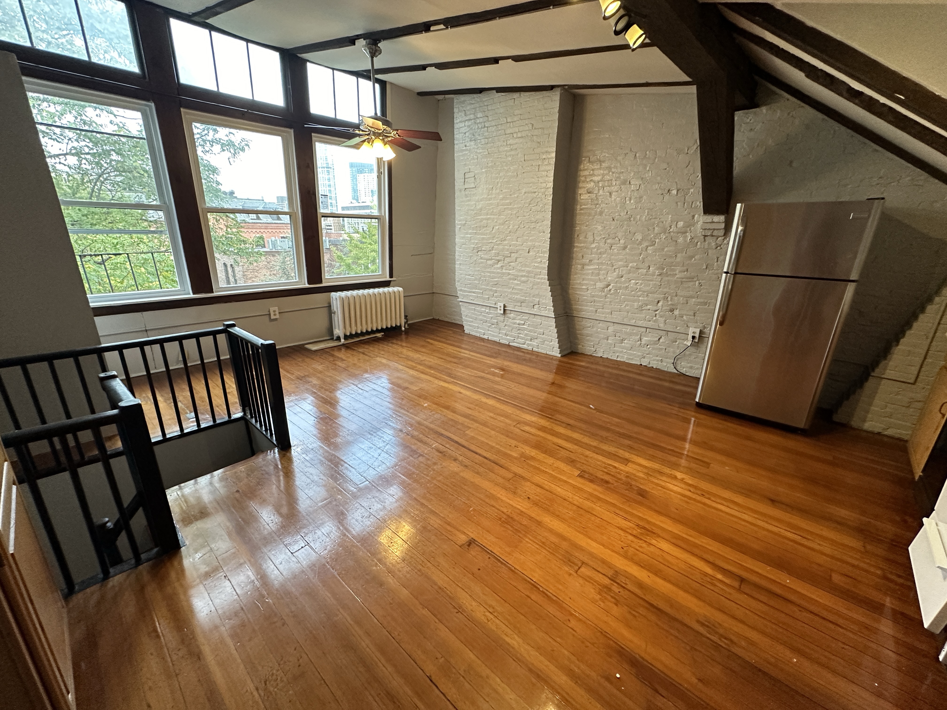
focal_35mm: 14
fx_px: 383
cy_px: 355
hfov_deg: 102.1
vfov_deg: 85.7
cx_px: 474
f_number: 2.2
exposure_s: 1/120
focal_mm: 2.22
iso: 250
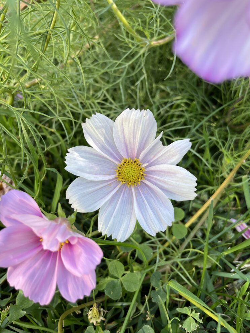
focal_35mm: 27
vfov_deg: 65.3
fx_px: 260
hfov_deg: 51.4
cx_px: 129
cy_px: 164
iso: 40
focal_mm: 4.2
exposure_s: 1/121
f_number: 1.6
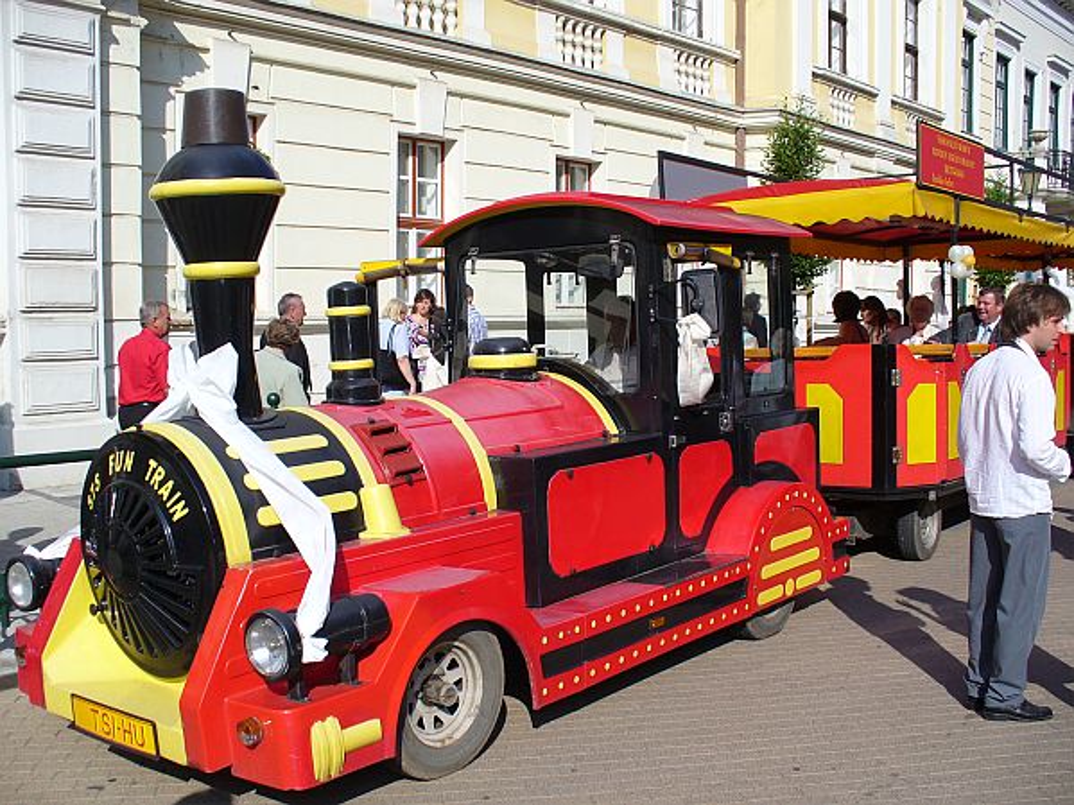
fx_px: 1148
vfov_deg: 38.7
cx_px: 537
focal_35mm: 37
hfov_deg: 50.1
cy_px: 402
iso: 80
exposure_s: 1/400
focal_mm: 6.1
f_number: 5.6
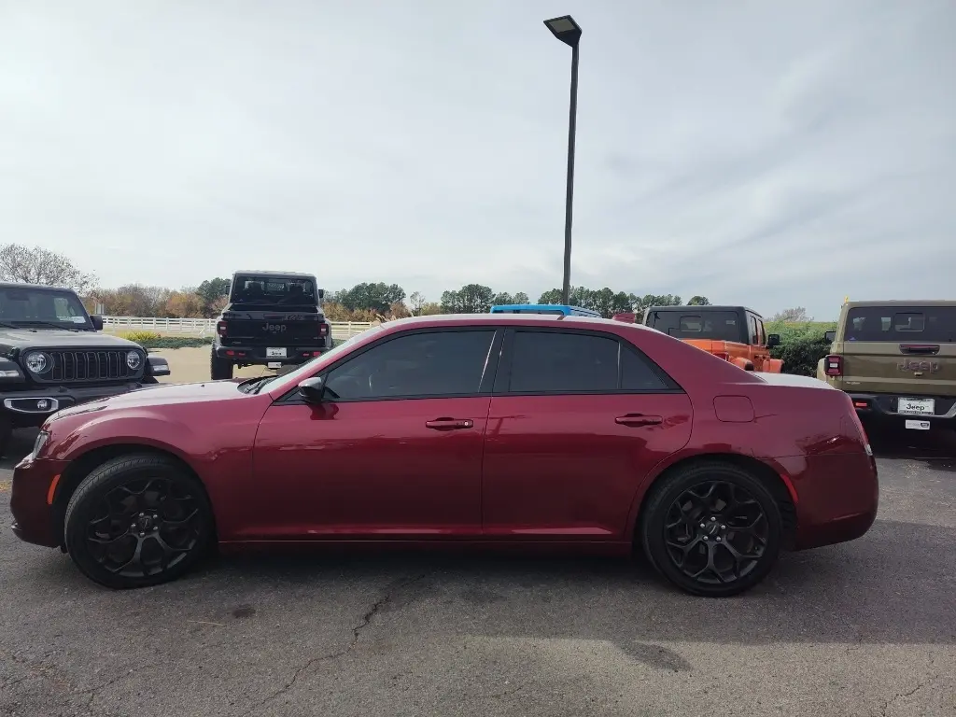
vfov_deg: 58.9
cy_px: 358
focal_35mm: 23
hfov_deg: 73.9
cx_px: 478
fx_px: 635
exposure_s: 1/2787
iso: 100
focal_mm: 5.56
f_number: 1.8
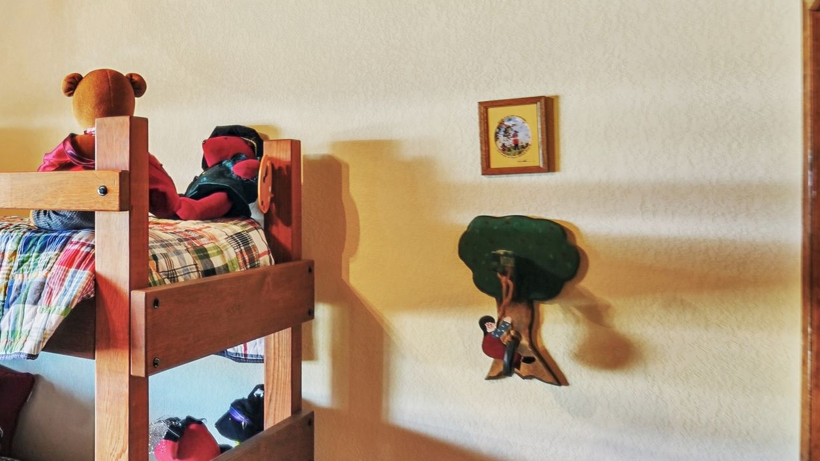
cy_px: 222
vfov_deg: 33.7
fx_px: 761
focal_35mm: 35
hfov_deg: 44.7
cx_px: -59
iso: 400
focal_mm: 14
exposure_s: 1/13
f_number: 8
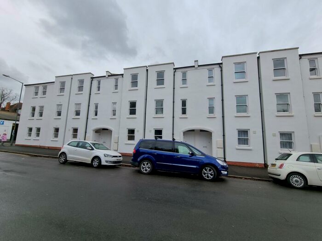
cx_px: 161
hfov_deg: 106.2
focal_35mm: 13
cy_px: 120
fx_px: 121
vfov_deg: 89.9
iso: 50
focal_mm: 2.2
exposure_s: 1/441
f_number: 2.2
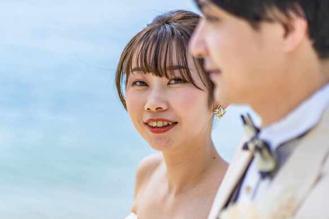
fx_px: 1060
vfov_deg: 11.8
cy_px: 121
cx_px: 108
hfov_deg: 17.6
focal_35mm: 116
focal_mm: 85
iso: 100
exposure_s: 1/3200
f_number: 2
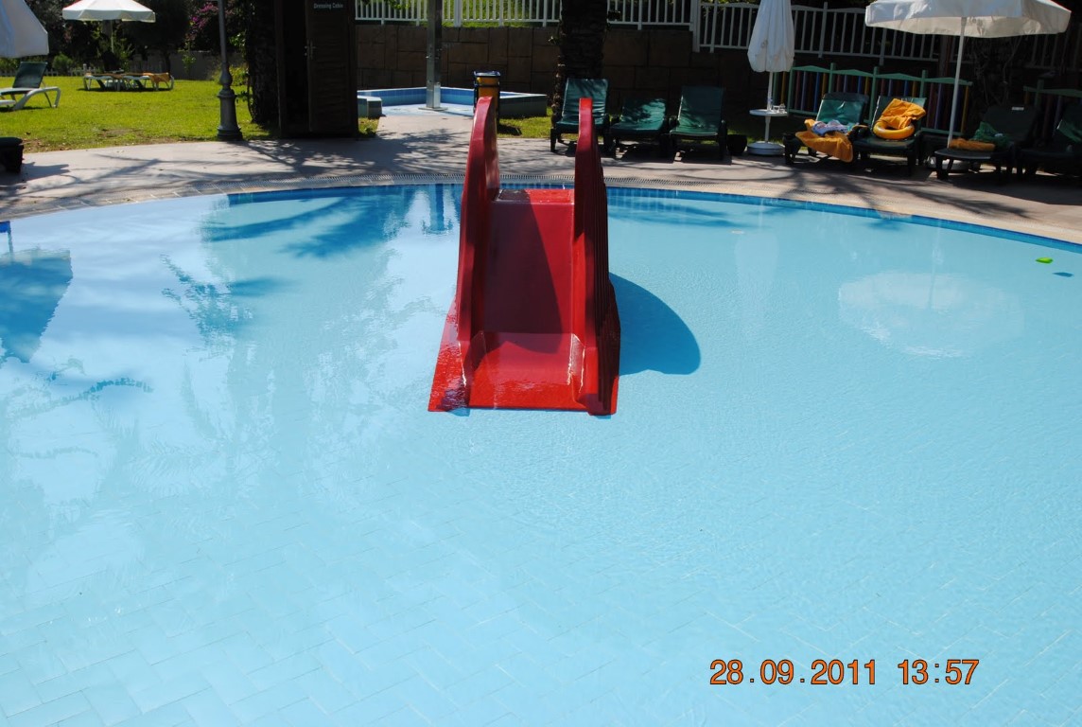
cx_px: 541
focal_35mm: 36
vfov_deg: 37.0
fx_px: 1084
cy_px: 364
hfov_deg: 53.0
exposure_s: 1/250
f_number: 8
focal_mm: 24
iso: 100
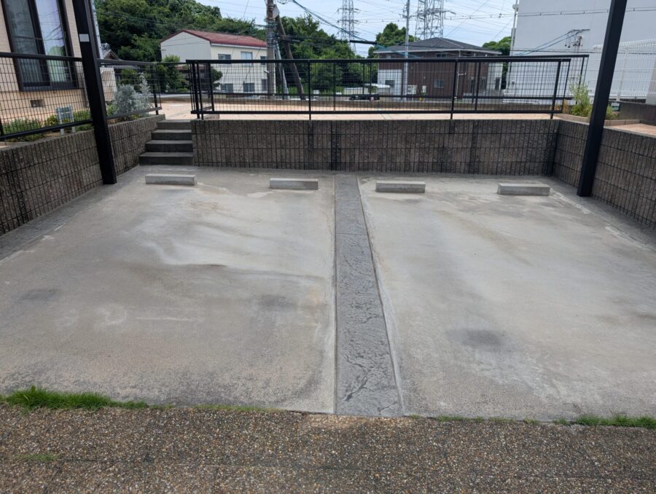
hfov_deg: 71.5
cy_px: 247
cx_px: 328
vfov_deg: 57.0
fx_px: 456
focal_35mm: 24
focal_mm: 6.9
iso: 19
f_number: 1.68
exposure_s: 1/1151
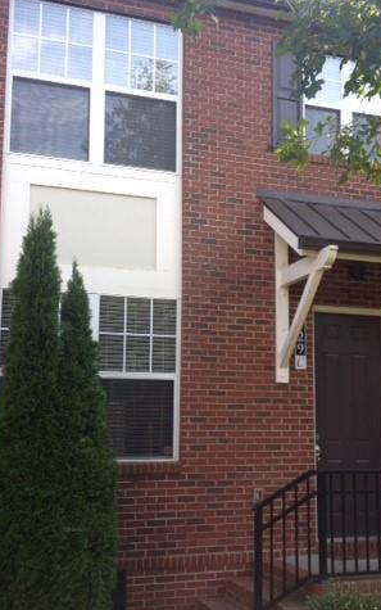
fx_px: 830
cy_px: 304
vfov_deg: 40.3
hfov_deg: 25.8
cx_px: 236
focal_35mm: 50
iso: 64
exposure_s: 1/222
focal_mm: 4.28
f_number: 2.4
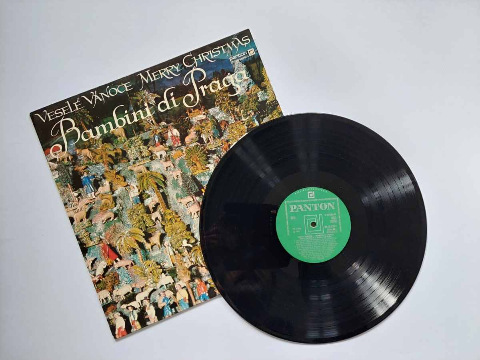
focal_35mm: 24
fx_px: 333
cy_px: 180
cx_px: 240
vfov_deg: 56.8
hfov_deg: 71.6
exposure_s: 1/60
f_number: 1.8
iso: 160
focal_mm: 5.23
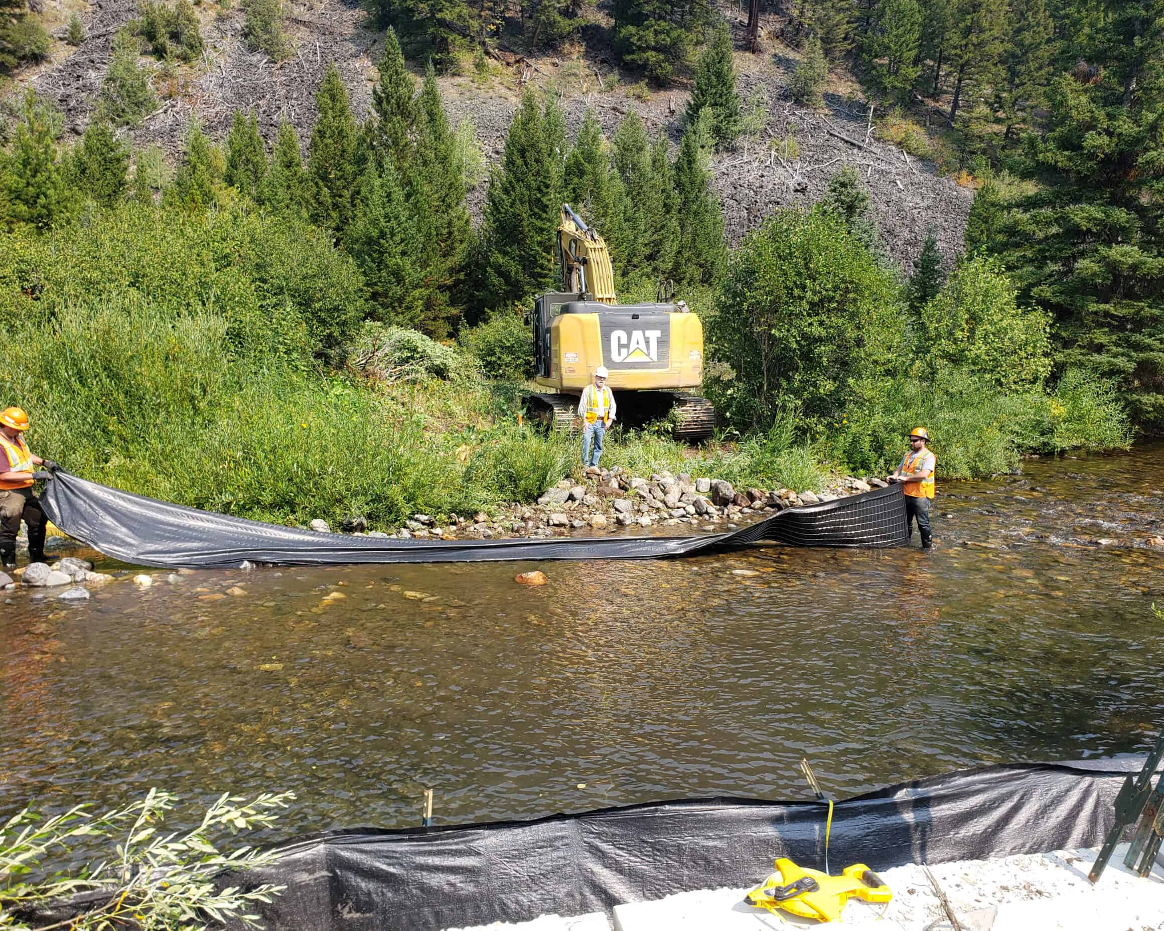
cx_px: 622
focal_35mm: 28
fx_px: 965
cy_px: 468
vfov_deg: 51.5
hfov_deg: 62.1
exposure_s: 1/589
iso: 50
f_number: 2.4
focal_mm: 4.3
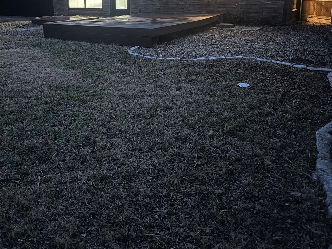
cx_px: 111
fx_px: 364
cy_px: 67
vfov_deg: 37.0
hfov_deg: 48.2
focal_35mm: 38
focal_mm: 6.76
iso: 800
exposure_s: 1/12
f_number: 1.78
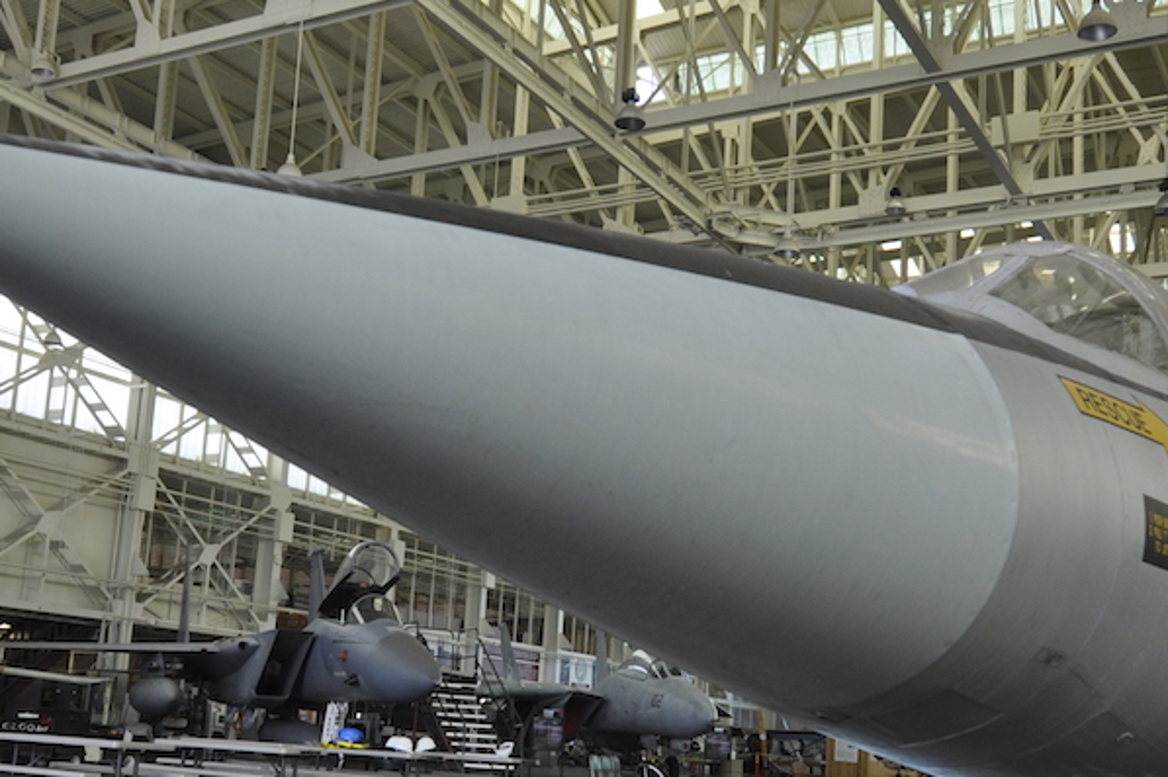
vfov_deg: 29.7
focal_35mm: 45
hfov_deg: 43.6
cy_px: 487
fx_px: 1459
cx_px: 548
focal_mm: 14
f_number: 5.6
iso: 400
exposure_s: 1/125
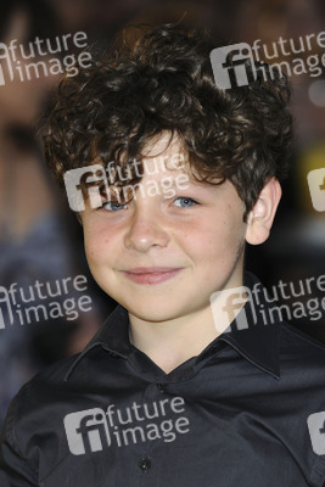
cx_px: 162
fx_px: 4059
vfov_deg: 6.9
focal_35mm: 300
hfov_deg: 4.6
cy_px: 244
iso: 400
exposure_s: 1/160
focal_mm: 200
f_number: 5
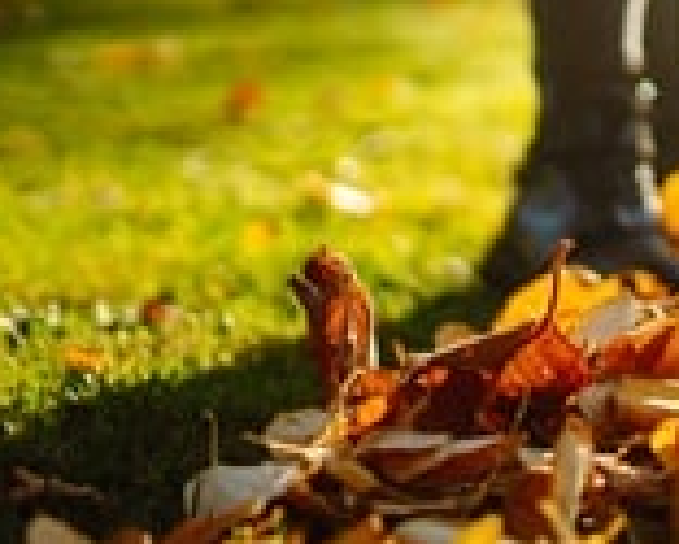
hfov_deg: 14.0
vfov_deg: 12.2
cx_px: 1106
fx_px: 2534
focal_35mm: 126
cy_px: 100
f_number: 1.4
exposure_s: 1/3200
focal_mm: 35
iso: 200
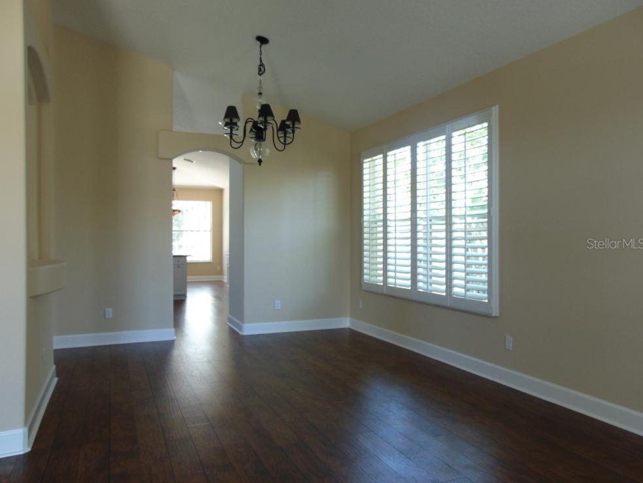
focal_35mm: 26
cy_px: 243
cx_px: 314
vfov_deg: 53.1
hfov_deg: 67.3
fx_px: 483
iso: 80
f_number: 3
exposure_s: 1/30
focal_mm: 4.5
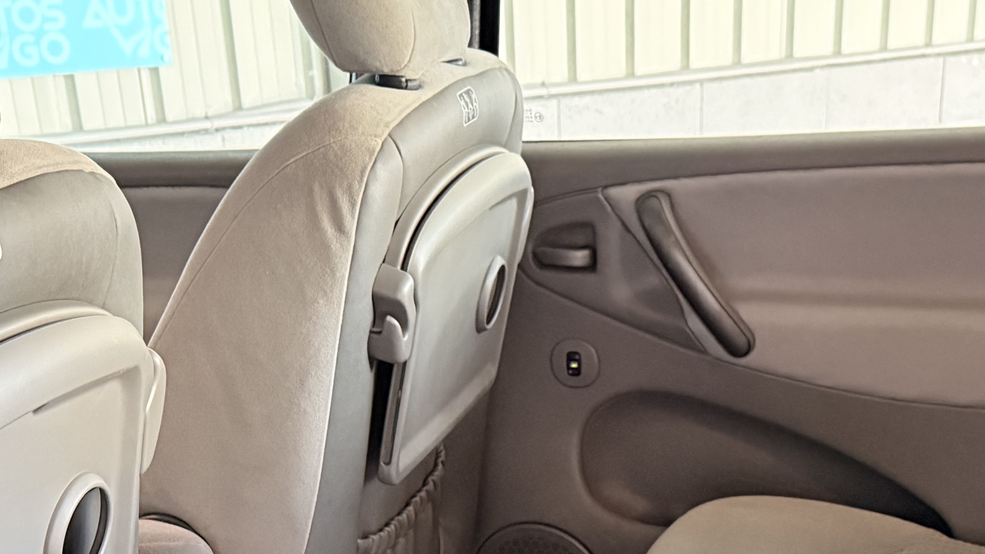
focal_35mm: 64
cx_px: 682
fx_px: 1672
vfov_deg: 17.1
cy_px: 812
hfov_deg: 32.5
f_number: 1.78
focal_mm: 6.76
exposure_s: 1/47
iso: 800
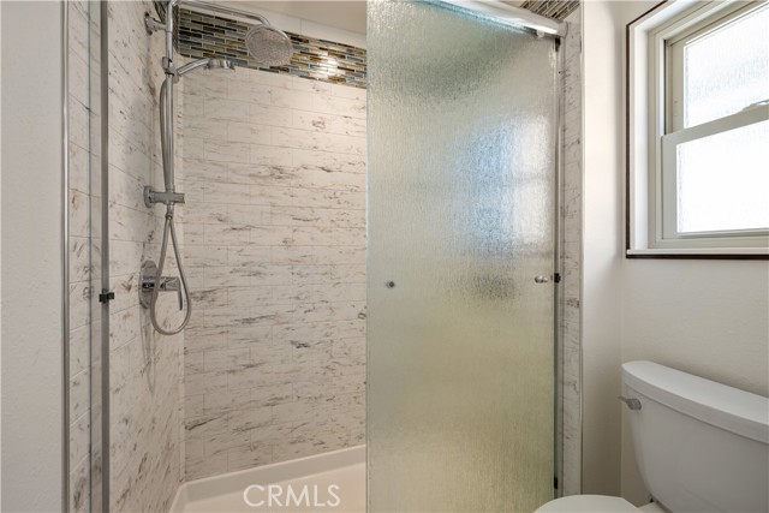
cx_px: 384
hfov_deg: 100.4
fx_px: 320
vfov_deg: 77.4
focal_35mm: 15
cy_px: 256
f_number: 8
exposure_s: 1/5
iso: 100
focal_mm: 15
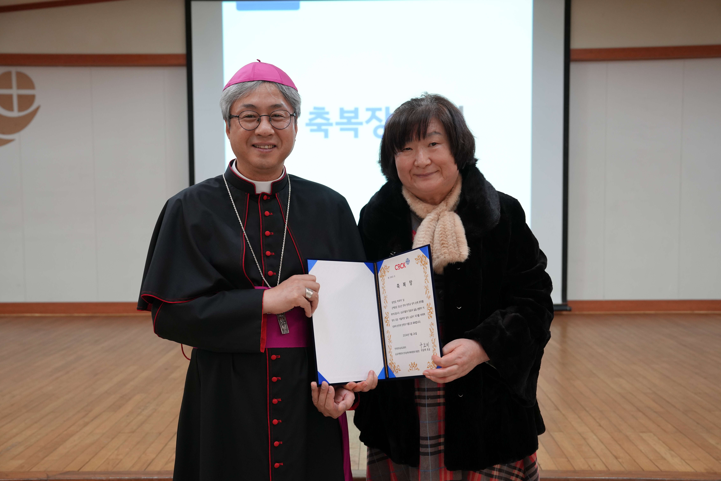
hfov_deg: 53.1
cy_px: 240
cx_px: 360
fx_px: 721
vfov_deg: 36.9
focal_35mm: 36
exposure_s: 1/160
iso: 1250
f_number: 4
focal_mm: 36
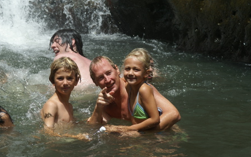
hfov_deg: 15.9
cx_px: 109
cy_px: 94
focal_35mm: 131
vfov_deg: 10.0
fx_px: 897
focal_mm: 70
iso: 100
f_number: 5.6
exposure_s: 1/400
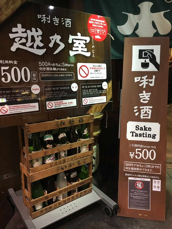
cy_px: 114
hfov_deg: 48.2
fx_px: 192
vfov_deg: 61.7
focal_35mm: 29
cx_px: 86
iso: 160
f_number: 2.2
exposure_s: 1/30
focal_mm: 4.15
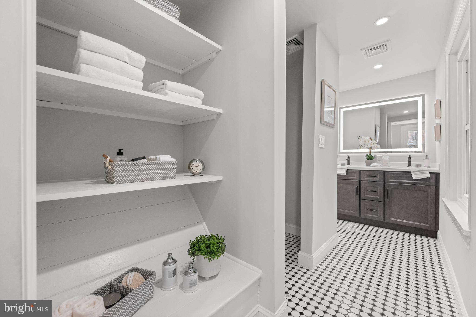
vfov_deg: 81.2
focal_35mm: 14
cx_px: 238
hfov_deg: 104.3
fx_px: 185
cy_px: 158
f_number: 5.6
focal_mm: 14
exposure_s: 1/60
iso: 2000
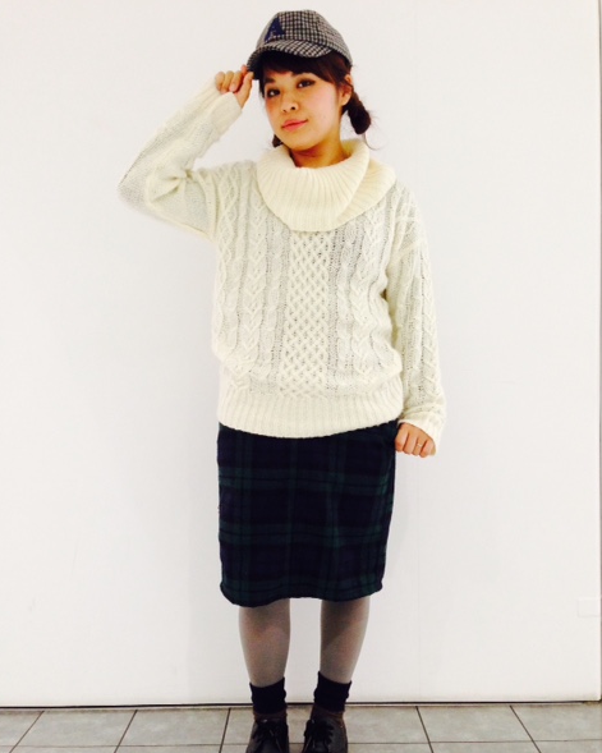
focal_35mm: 35
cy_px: 407
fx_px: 780
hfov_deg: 42.2
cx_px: 298
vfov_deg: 51.5
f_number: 2.4
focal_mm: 4.12
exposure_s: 1/20
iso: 125
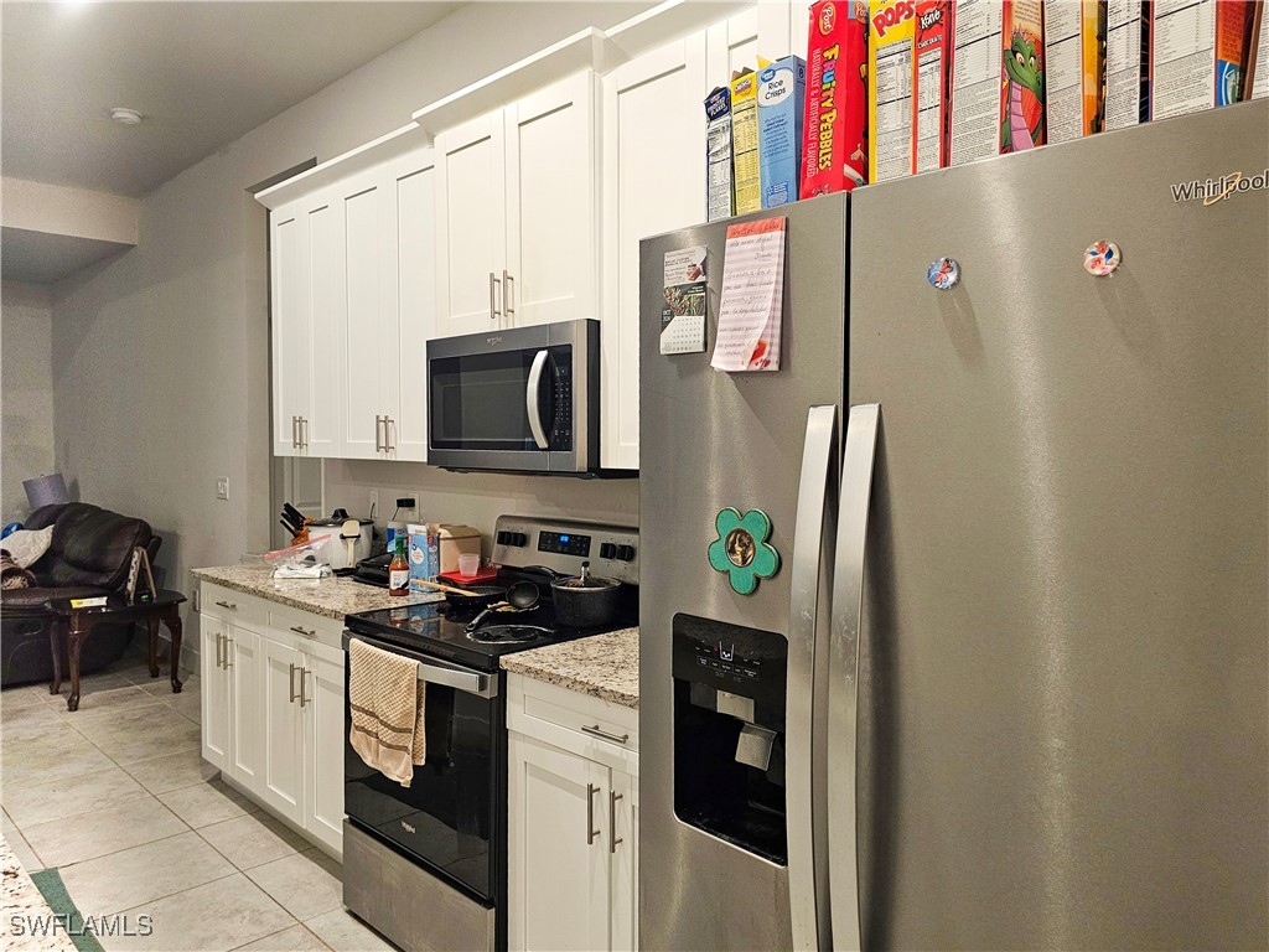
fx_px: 843
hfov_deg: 73.9
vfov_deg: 58.9
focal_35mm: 23
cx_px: 634
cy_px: 476
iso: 500
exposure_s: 1/120
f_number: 1.7
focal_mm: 6.3
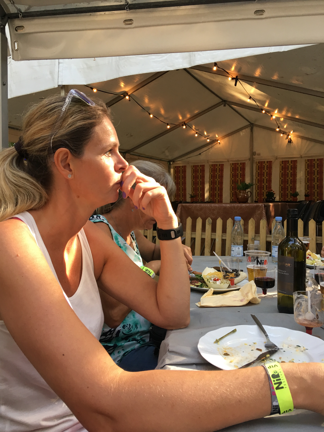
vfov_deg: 61.7
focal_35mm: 29
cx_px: 162
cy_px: 216
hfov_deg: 48.2
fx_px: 362
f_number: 2.2
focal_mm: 4.15
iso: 32
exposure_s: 1/33
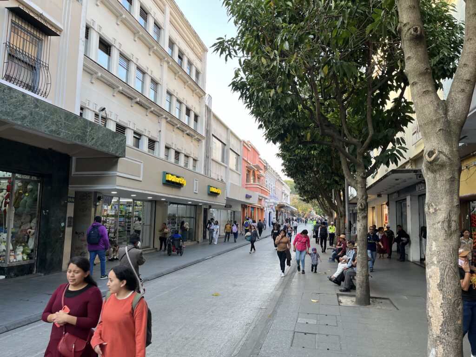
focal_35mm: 26
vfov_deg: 53.1
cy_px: 178
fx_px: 358
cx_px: 238
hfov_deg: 67.3
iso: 32
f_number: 1.6
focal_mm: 5.1
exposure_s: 1/129
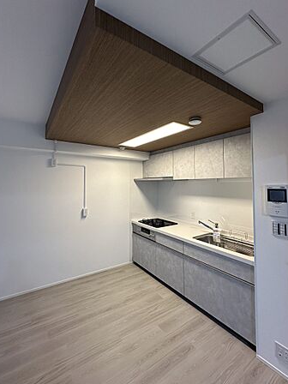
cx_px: 141
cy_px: 178
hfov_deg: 78.1
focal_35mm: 16
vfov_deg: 94.3
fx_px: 177
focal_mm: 2.22
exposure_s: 1/100
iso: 160
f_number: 2.2
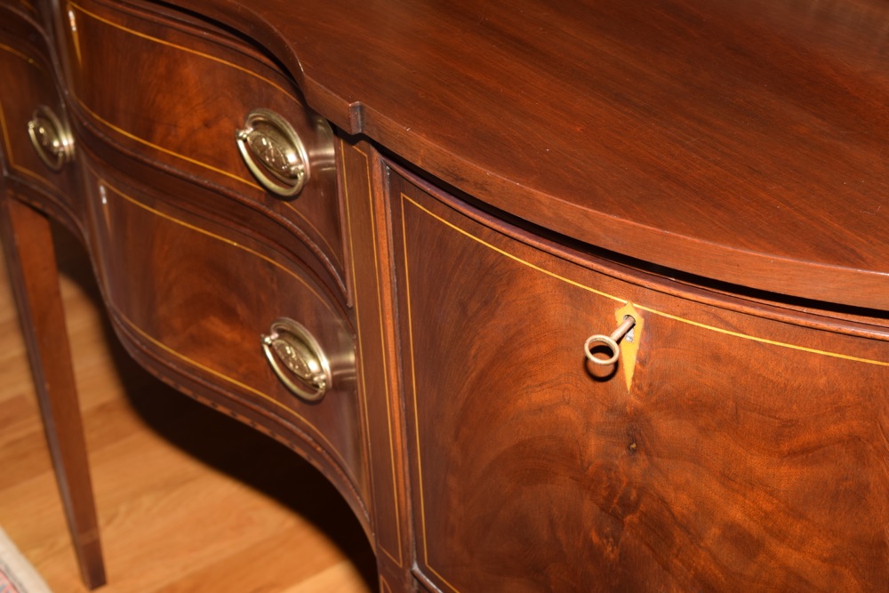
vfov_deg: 19.7
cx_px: 444
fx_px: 1704
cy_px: 296
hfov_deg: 29.2
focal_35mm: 69
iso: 100
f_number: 8
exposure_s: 1/60
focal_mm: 46
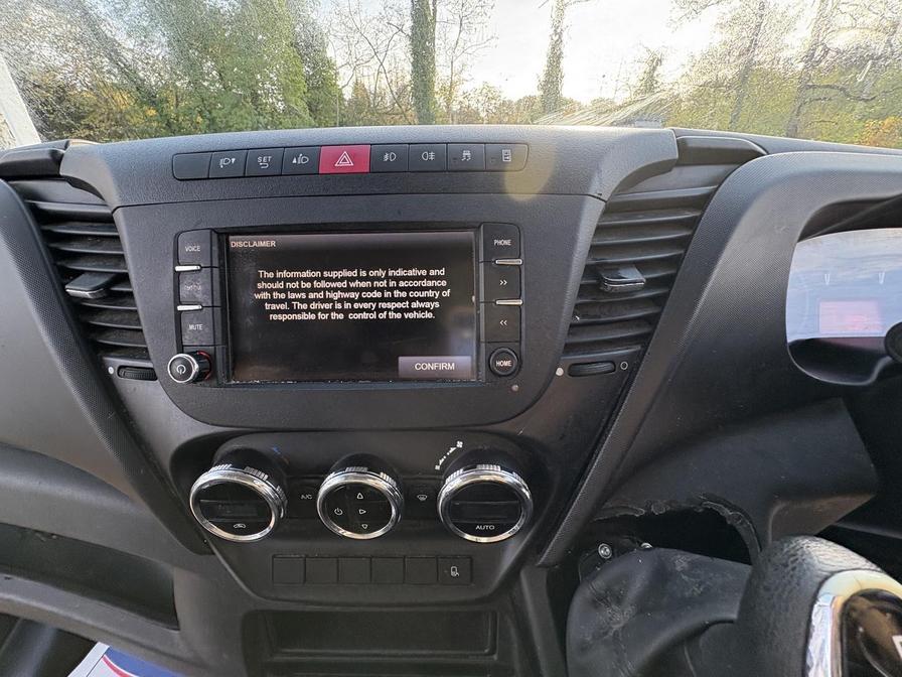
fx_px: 365
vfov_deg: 85.7
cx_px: 451
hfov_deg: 102.1
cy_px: 338
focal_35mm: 14
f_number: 2.2
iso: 125
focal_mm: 2.22
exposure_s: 1/101
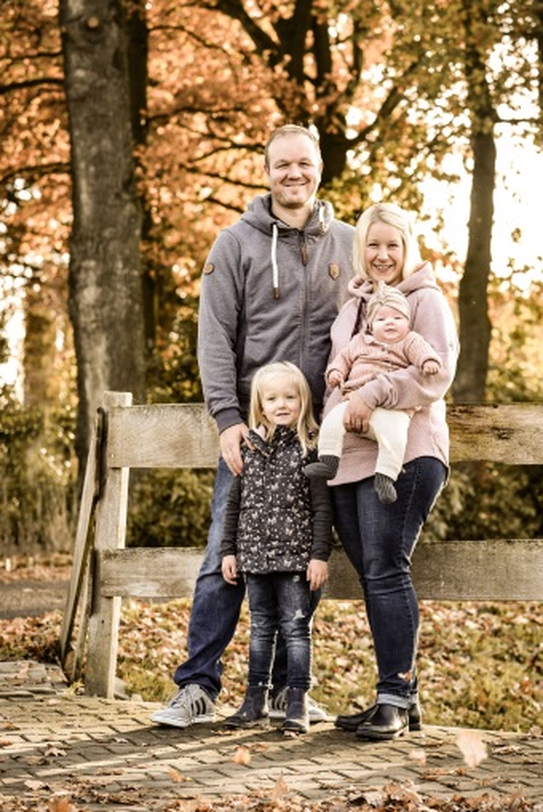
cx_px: 315
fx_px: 2259
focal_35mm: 100
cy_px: 376
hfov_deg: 13.7
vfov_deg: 20.4
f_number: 5
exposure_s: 1/400
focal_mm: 85
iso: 400
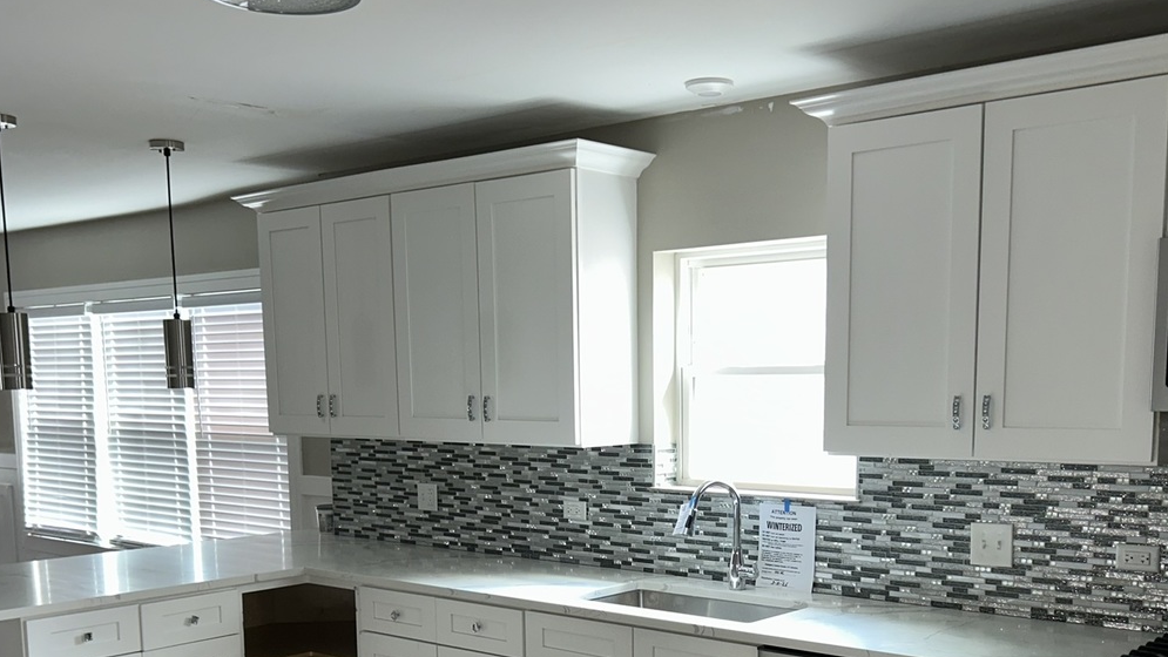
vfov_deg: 28.3
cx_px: 626
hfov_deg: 49.4
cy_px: 546
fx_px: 1270
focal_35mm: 41
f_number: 1.5
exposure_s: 1/21
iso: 64
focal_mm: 5.7
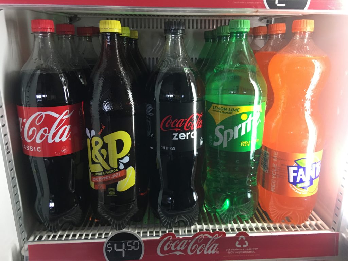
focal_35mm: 29
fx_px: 292
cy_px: 130
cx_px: 174
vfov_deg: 48.2
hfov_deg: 61.7
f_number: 2.2
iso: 80
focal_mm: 4.15
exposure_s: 1/17
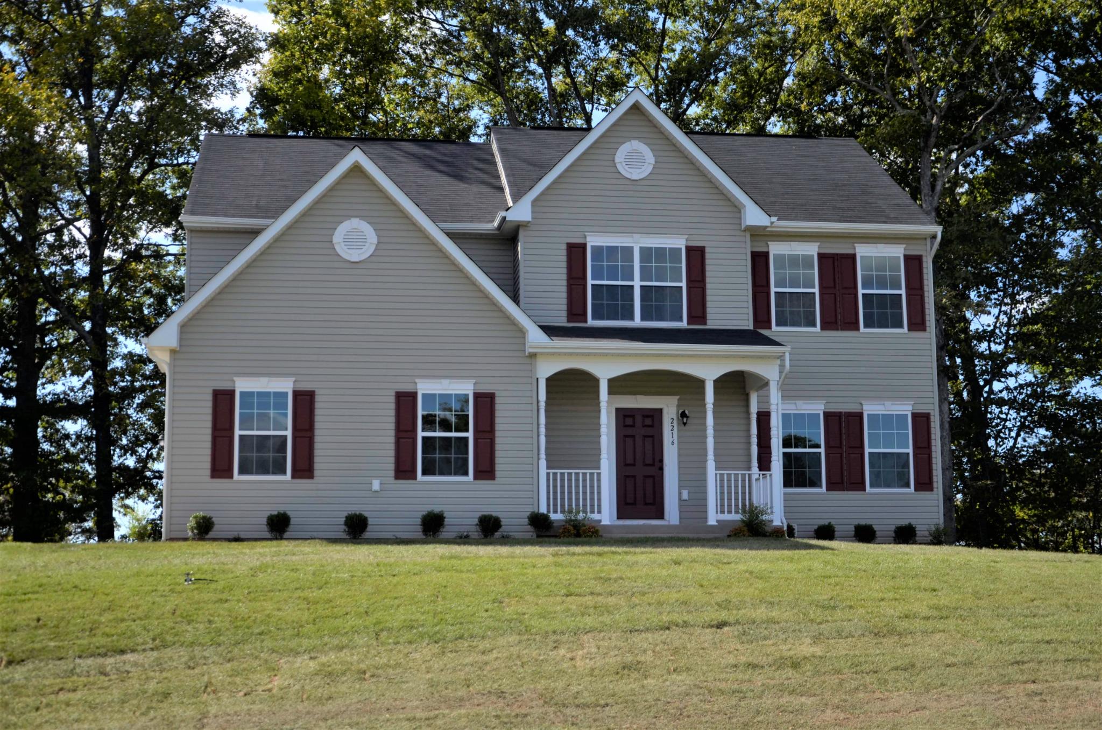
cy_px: 365
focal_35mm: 51
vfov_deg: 26.4
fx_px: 1558
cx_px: 551
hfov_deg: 39.0
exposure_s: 1/800
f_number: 4.2
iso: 100
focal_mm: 34
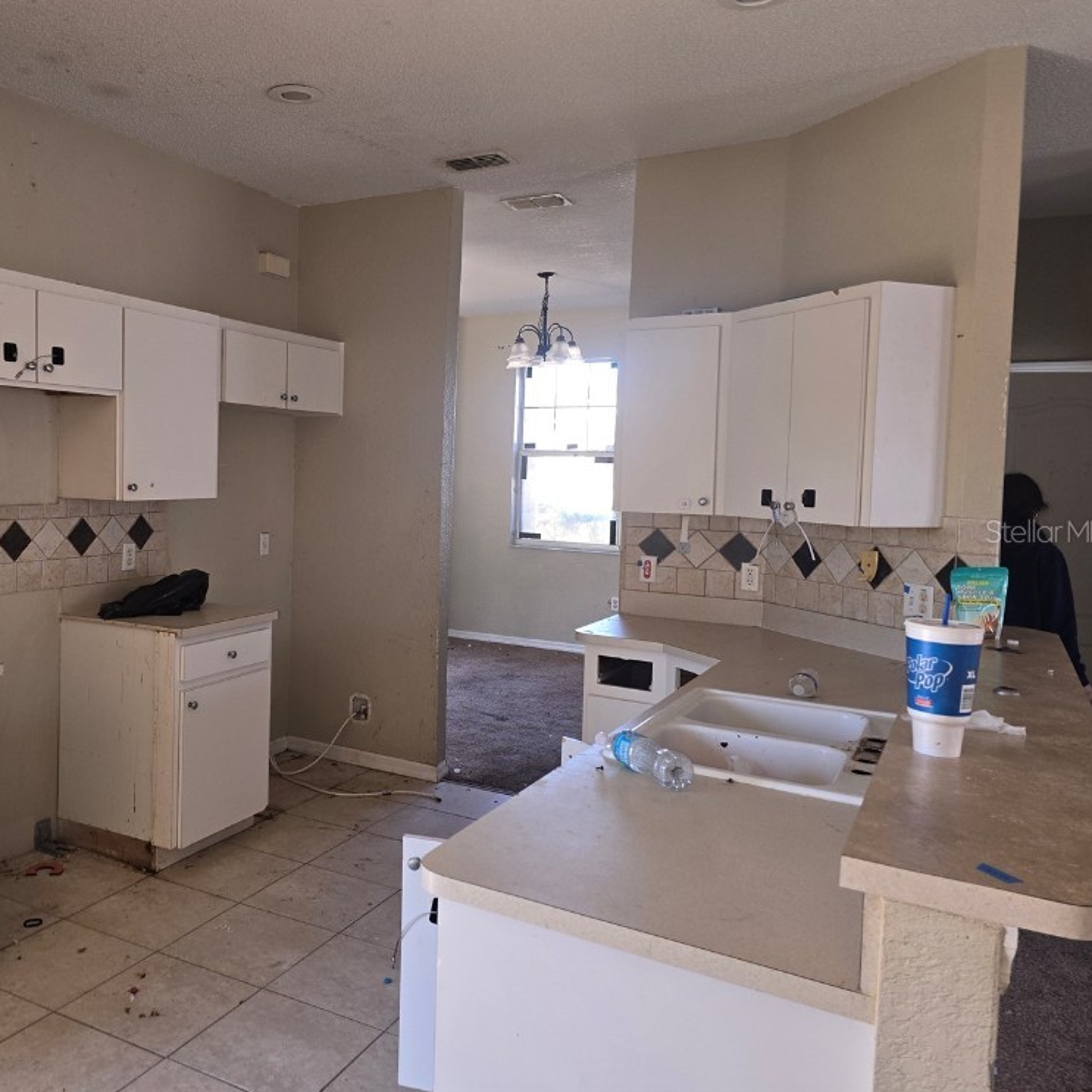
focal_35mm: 28
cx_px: 372
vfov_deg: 57.3
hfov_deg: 56.2
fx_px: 999
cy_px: 531
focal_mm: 6.3
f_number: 1.7
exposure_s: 1/60
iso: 32
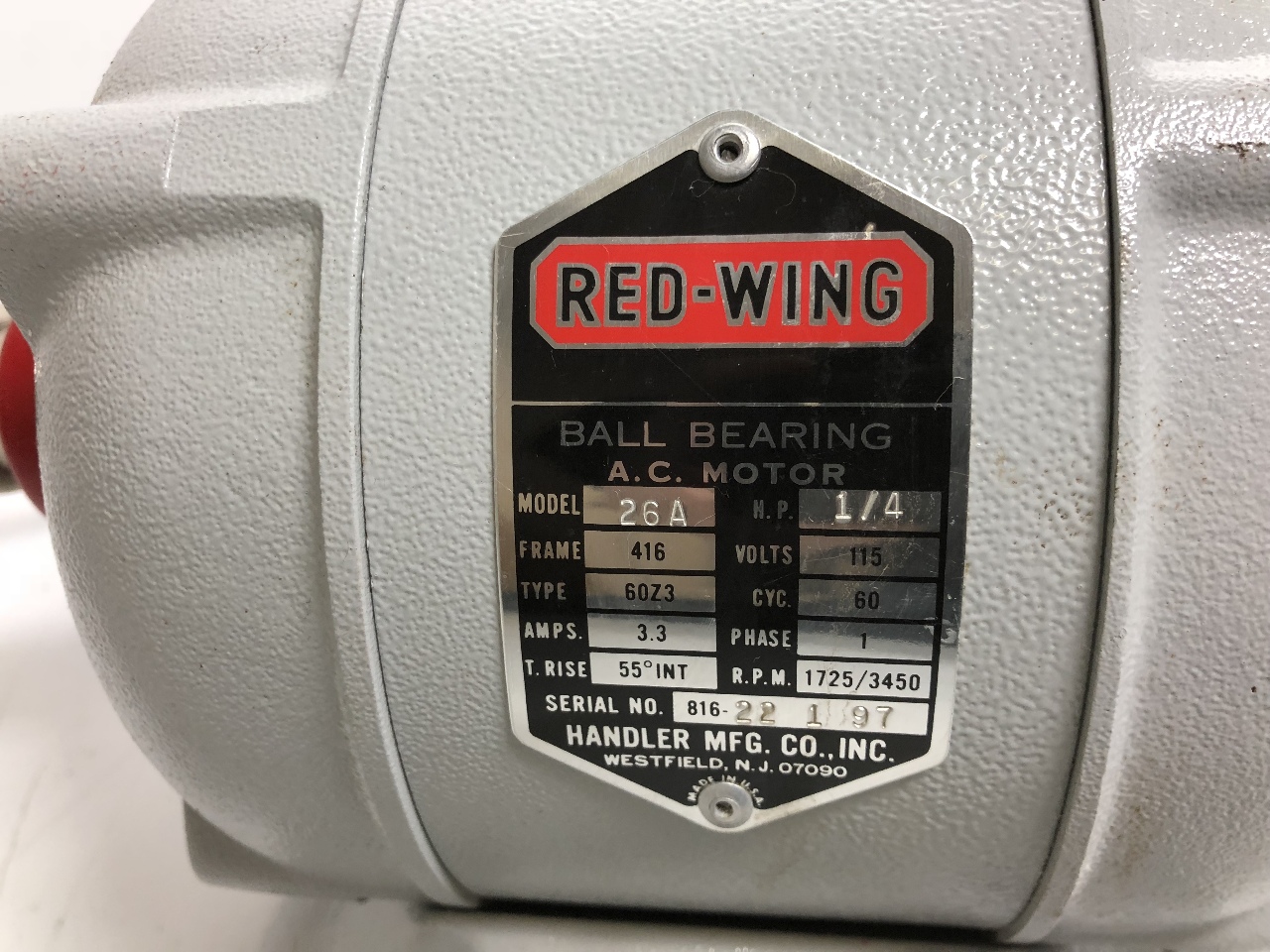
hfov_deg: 63.4
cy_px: 476
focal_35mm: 28
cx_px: 635
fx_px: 1027
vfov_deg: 49.7
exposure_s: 1/30
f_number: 1.8
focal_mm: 4
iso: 32
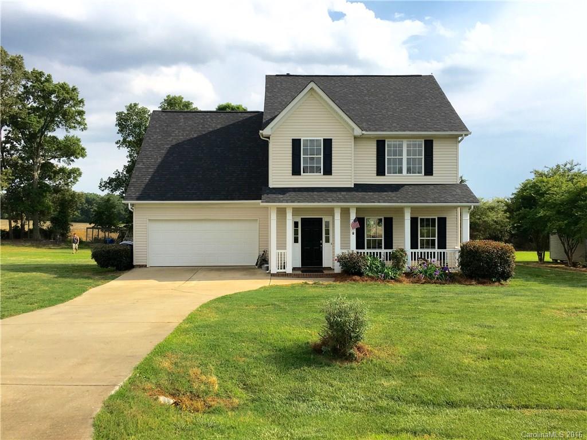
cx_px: 294
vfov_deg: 48.2
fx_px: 492
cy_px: 220
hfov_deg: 61.7
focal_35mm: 29
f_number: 2.2
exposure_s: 1/2079
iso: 25
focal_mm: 4.15
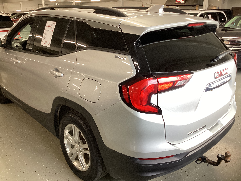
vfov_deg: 45.4
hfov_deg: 58.4
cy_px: 90
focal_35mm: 31
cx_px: 120
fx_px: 216
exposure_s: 1/50
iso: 100
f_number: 2.4
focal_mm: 3.3
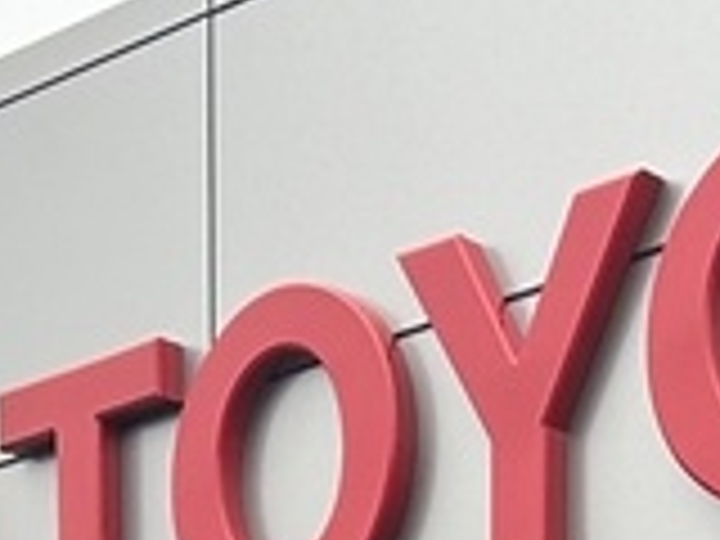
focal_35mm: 166
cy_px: 1688
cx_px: 814
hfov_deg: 11.7
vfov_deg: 7.7
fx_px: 3453
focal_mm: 5.7
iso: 50
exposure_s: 1/628
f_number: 1.5
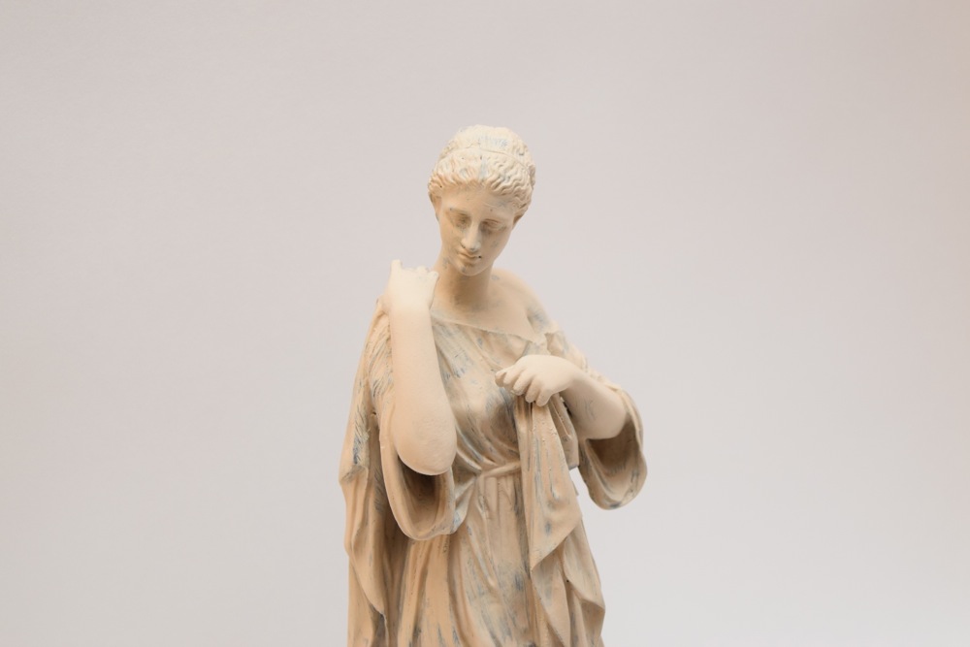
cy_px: 324
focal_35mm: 82
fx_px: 2223
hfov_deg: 24.6
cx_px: 485
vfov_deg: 16.6
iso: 800
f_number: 5.6
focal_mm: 55
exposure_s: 1/80
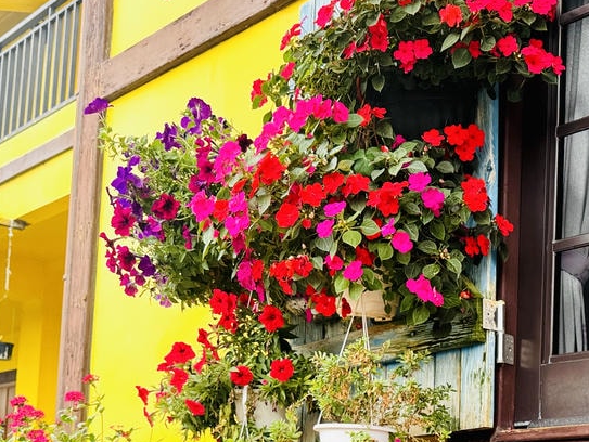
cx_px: 470
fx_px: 902
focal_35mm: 53
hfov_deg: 35.0
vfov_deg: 25.8
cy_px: 466
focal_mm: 6.86
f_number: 1.78
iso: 100
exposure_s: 1/166
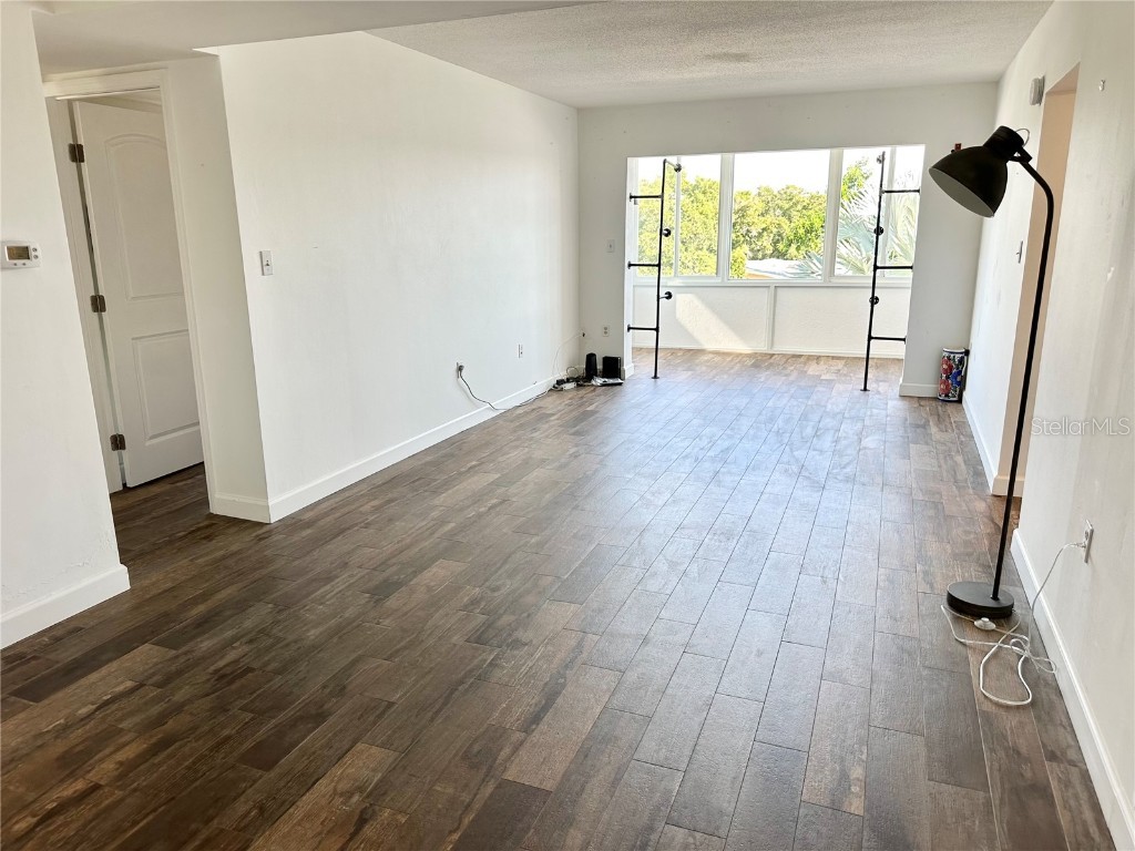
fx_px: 787
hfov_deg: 71.6
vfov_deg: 56.8
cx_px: 568
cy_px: 426
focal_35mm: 24
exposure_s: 1/120
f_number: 1.78
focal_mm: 6.86
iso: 80
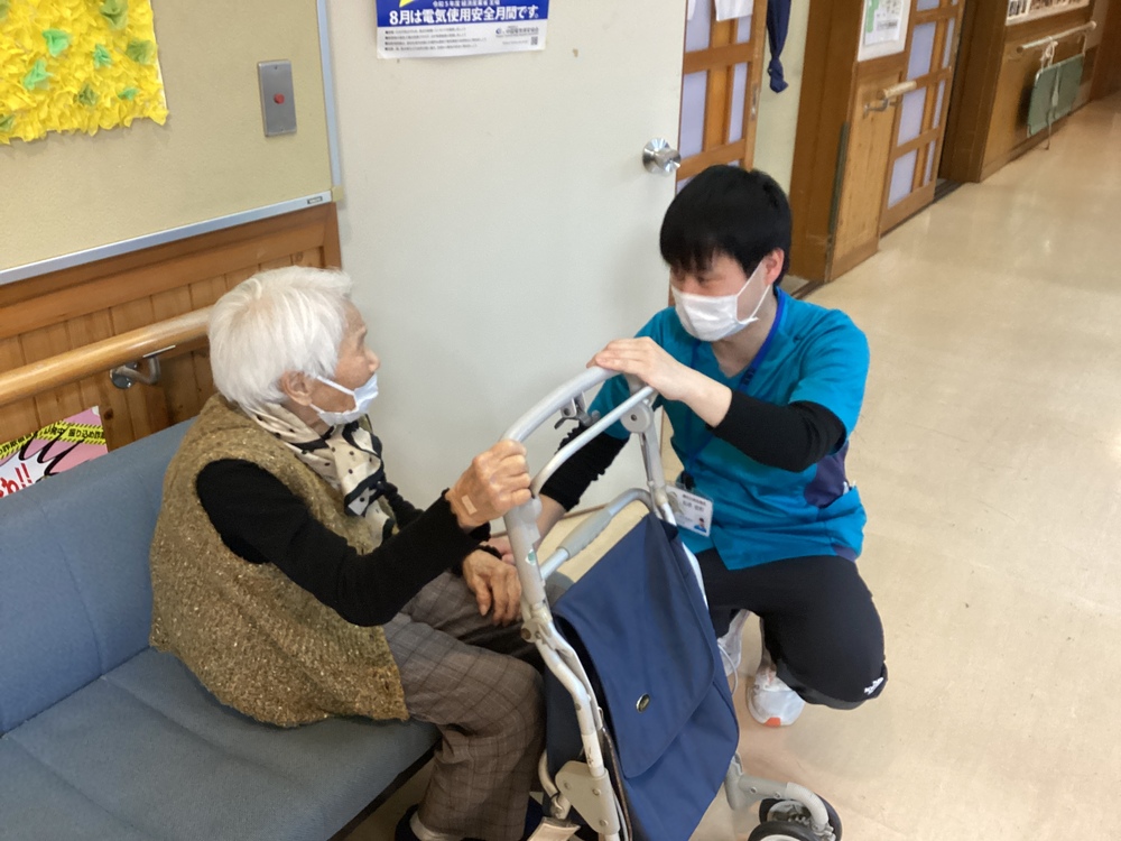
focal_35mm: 31
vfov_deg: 45.4
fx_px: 1004
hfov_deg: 58.4
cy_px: 420
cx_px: 560
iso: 320
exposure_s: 1/40
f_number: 2.4
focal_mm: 3.3
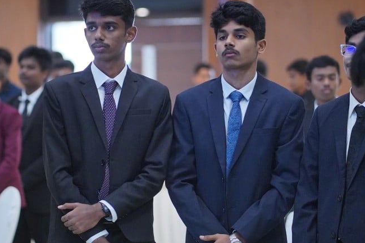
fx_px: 1358
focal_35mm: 134
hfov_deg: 15.3
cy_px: 128
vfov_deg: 10.2
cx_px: 123
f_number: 1.8
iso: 3200
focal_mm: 85
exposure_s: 1/400
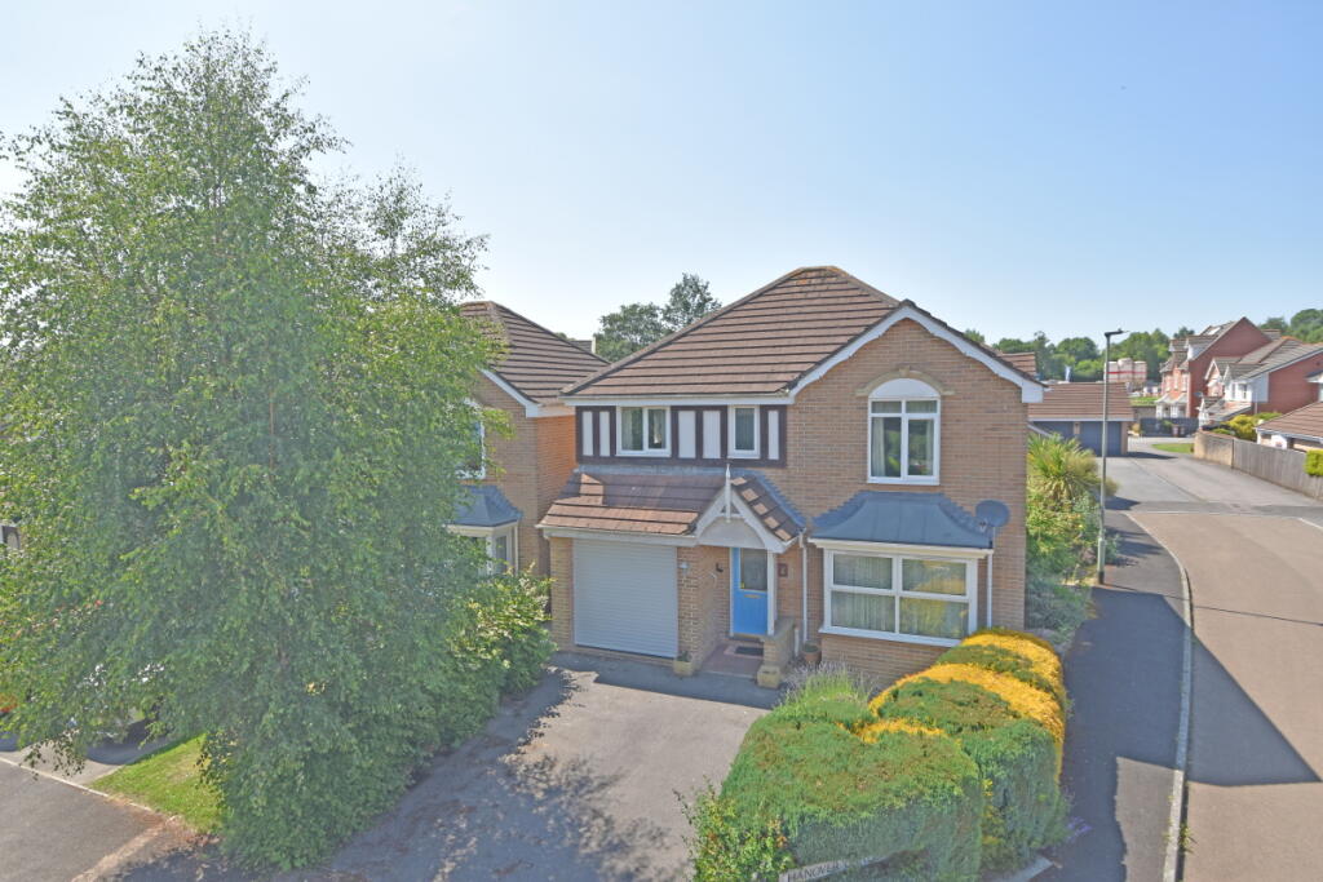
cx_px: 662
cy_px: 441
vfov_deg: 63.2
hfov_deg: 85.4
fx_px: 717
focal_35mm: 20
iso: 100
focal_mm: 13
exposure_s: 1/200
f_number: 7.1
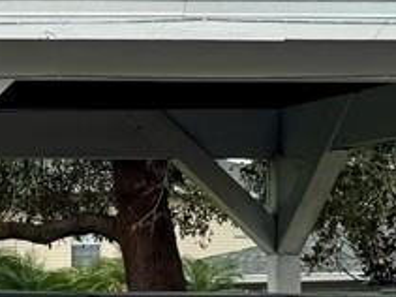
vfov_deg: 8.1
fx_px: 2081
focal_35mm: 182
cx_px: -614
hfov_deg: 9.5
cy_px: 222
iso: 80
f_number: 1.78
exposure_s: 1/1980
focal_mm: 6.76
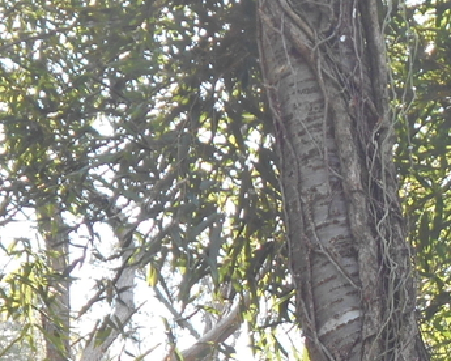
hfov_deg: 9.6
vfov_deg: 7.7
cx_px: 599
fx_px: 2630
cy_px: 480
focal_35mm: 197
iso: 80
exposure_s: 1/100
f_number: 4.9
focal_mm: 10
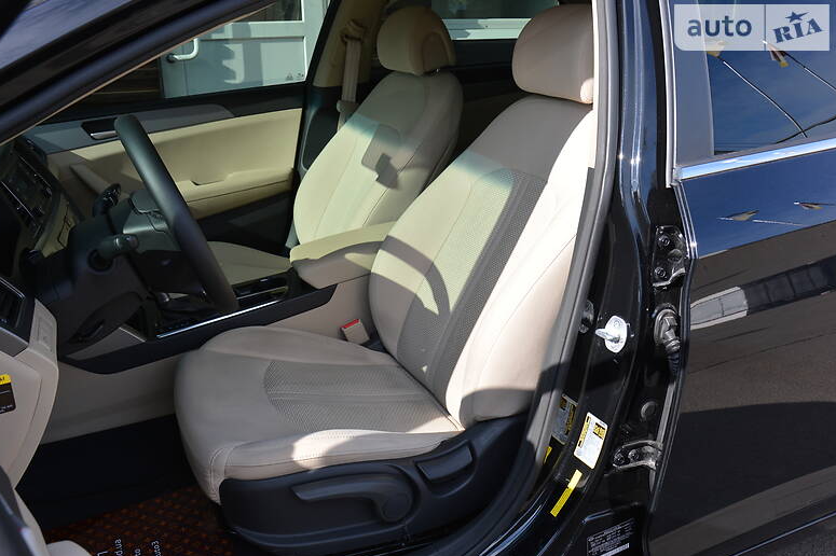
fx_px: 755
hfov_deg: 58.0
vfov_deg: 40.5
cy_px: 279
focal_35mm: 33
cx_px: 414
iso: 200
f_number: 7.1
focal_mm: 21
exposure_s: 1/200
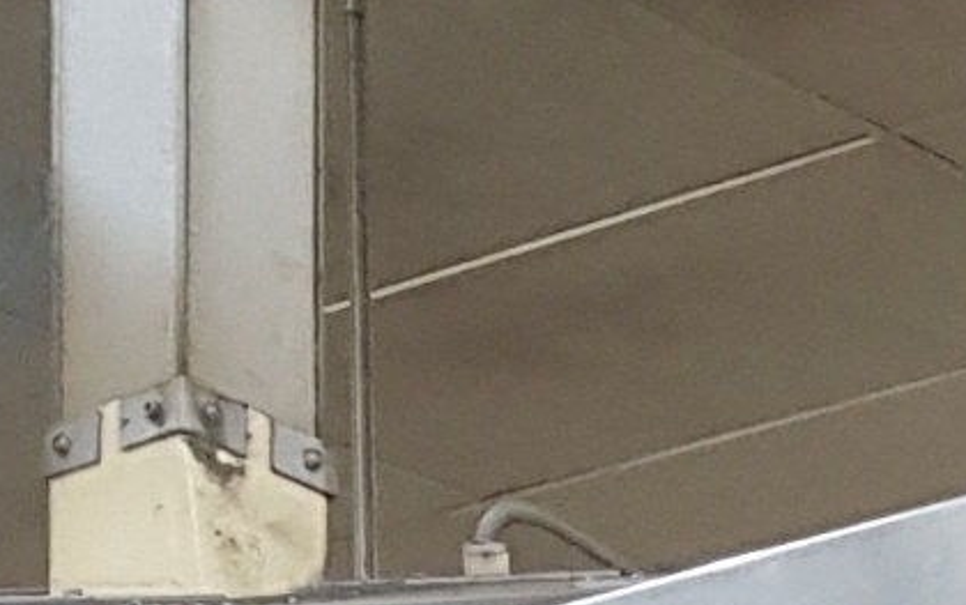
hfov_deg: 9.6
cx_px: 1304
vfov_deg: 5.1
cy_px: 2793
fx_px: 5637
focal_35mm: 214
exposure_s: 1/33
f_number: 1.7
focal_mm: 4.3
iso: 160
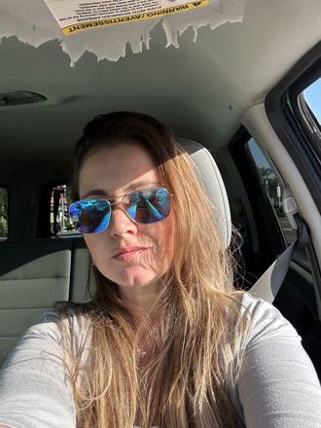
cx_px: 160
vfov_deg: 60.0
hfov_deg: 46.8
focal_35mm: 30
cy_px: 214
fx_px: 371
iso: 25
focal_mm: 2.69
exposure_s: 1/440
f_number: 1.9
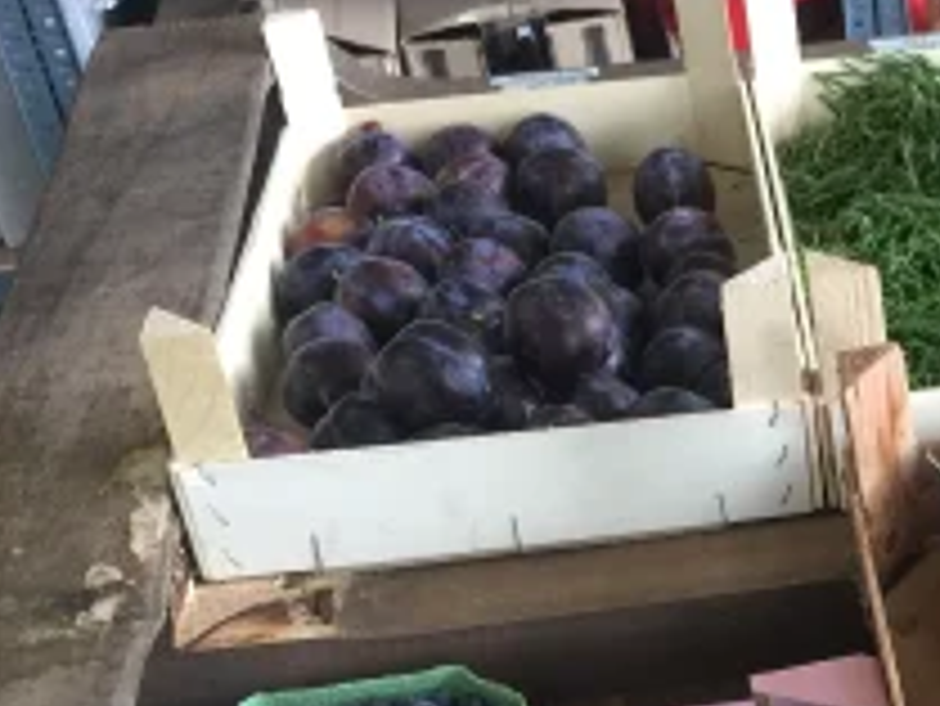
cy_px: 661
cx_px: 1073
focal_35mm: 74
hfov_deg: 24.3
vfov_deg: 19.5
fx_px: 2011
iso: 64
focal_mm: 4.15
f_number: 2.2
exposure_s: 1/33
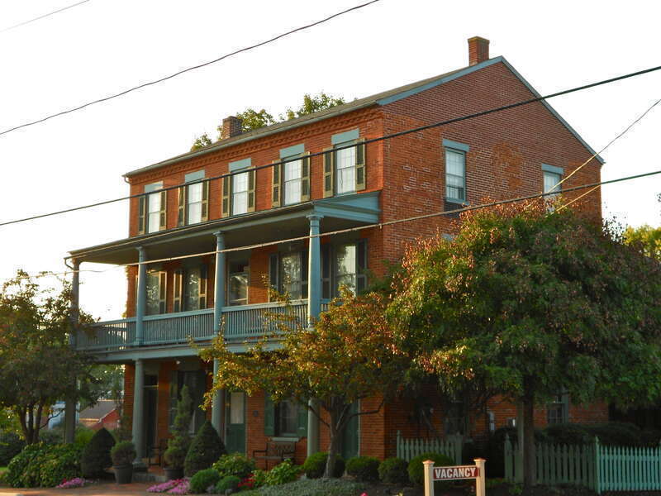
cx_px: 330
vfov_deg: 26.1
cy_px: 248
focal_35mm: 56
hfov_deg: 34.3
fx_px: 1069
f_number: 4.9
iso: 80
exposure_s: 1/80
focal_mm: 10
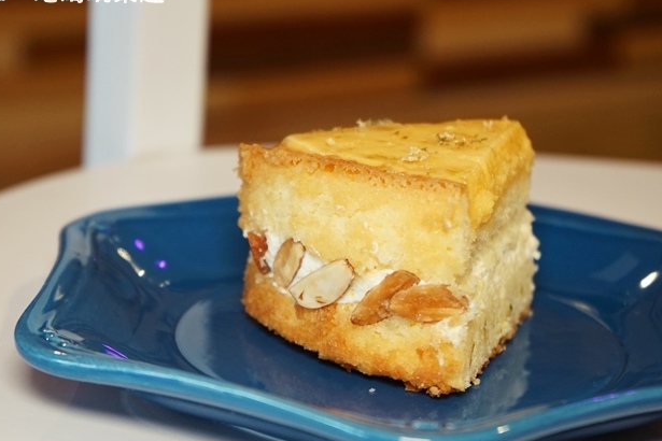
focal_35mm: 91
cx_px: 318
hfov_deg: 22.4
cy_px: 237
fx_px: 1673
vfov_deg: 15.0
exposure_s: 1/80
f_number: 5.6
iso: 1250
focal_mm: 70
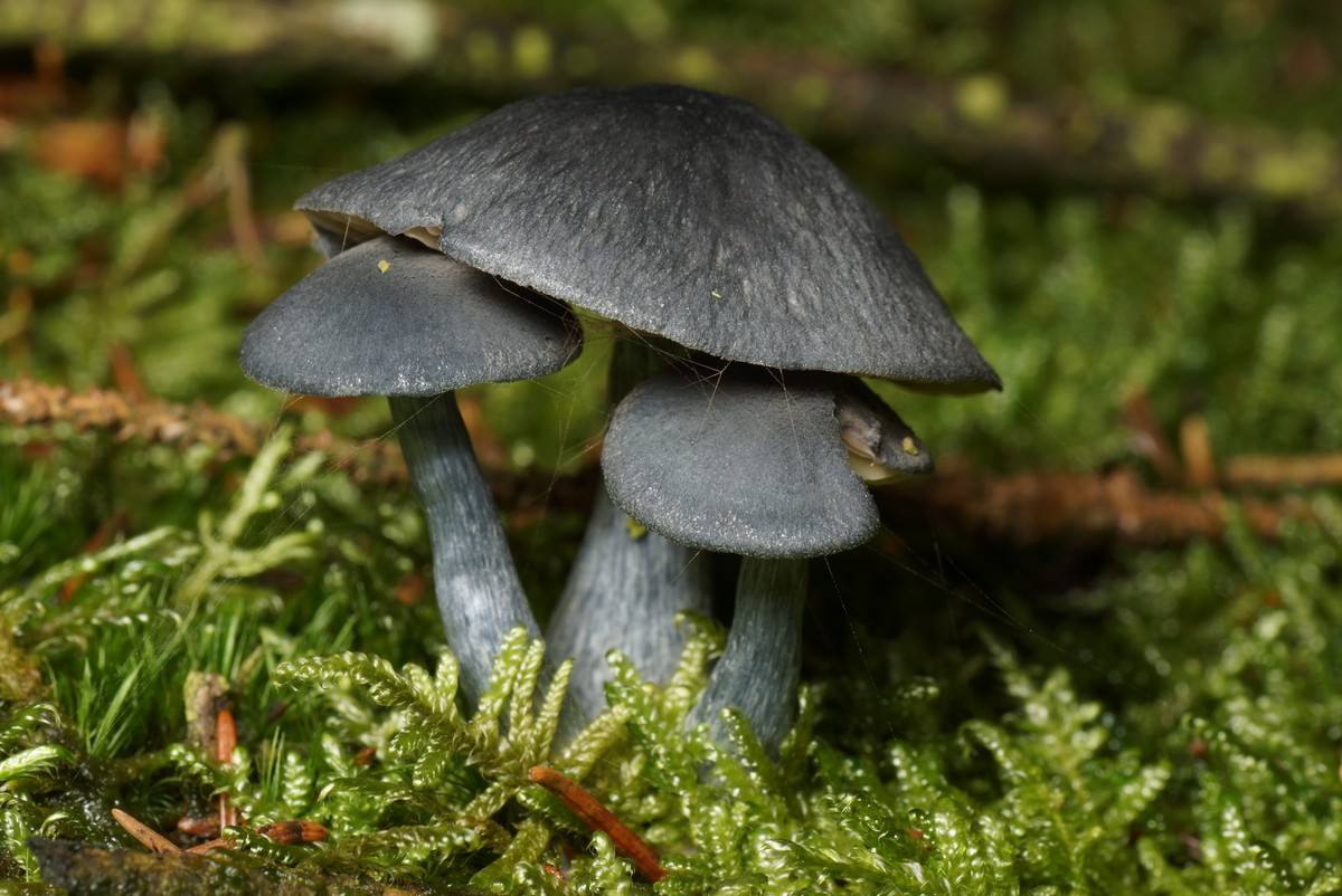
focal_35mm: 135
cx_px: 671
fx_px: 5036
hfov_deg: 15.2
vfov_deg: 10.2
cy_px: 448
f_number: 13
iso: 100
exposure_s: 1/60
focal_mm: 90
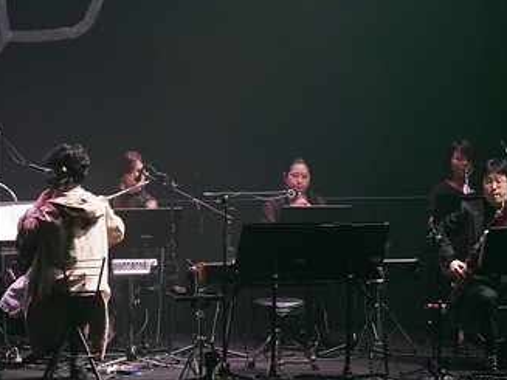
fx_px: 7203
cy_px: 222
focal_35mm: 492
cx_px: 284
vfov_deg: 3.0
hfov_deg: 4.0
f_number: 4
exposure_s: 1/100
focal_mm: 186
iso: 1600
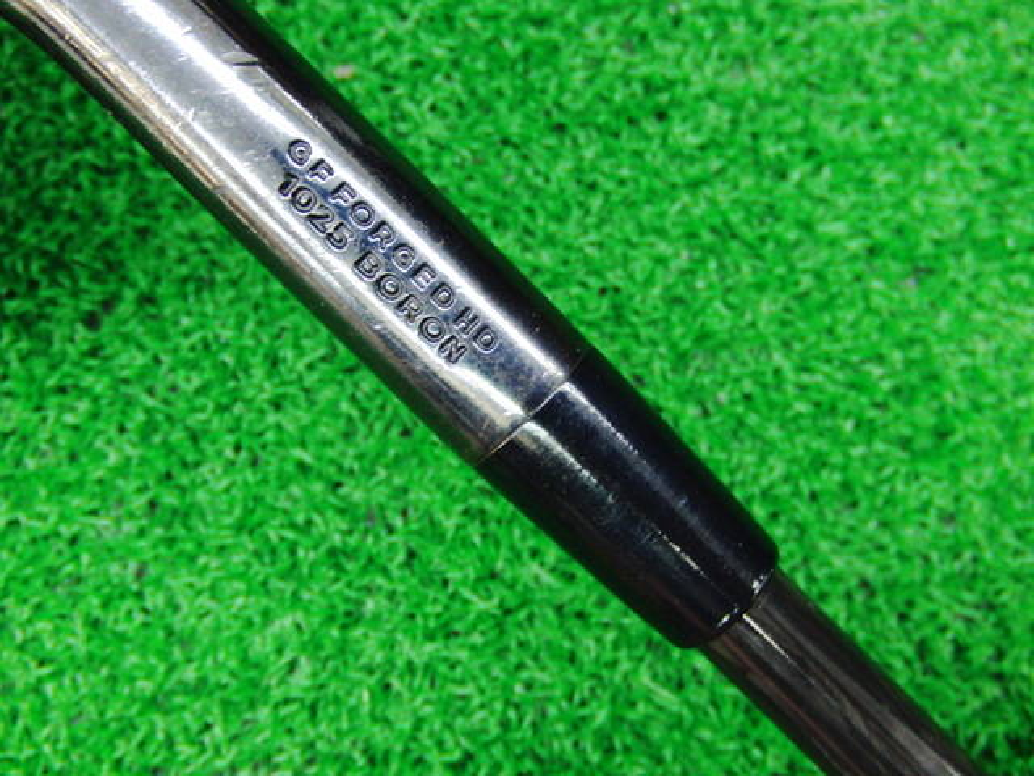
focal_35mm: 37
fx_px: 1105
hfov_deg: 50.1
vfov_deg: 38.7
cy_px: 388
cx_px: 517
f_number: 3.6
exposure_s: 1/20
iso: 400
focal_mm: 6.42
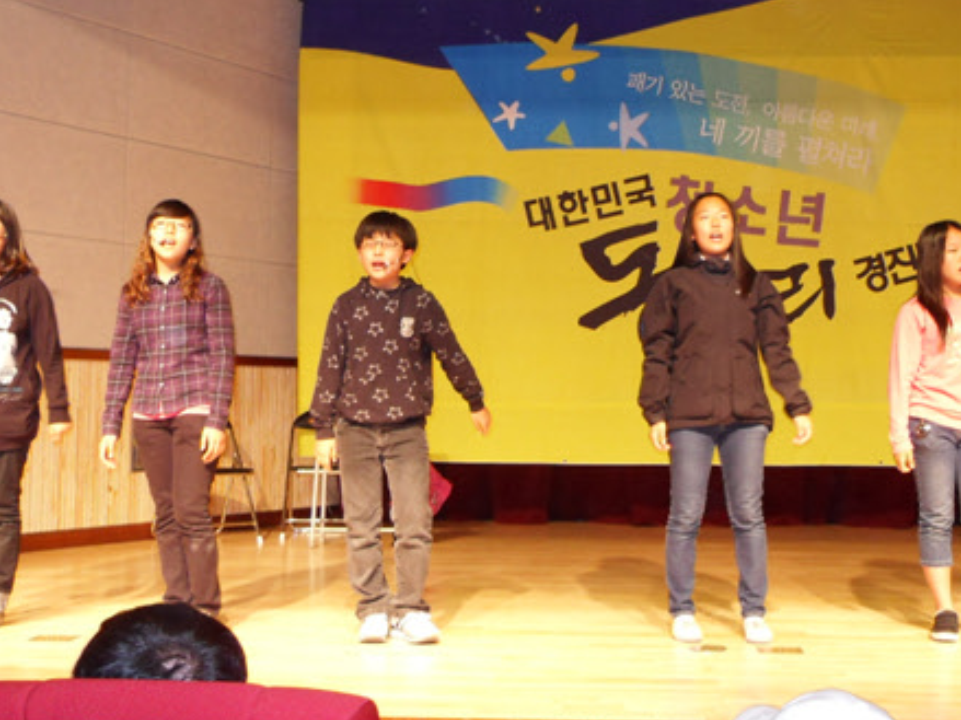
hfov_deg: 37.3
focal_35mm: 51
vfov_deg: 28.5
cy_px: 352
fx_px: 1415
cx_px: 606
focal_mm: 6
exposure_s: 1/45
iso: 200
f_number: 2.8
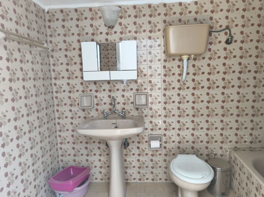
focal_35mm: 23
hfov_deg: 74.0
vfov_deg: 58.8
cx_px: 132
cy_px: 98
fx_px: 175
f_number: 1.7
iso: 125
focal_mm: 5.35
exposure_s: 1/100
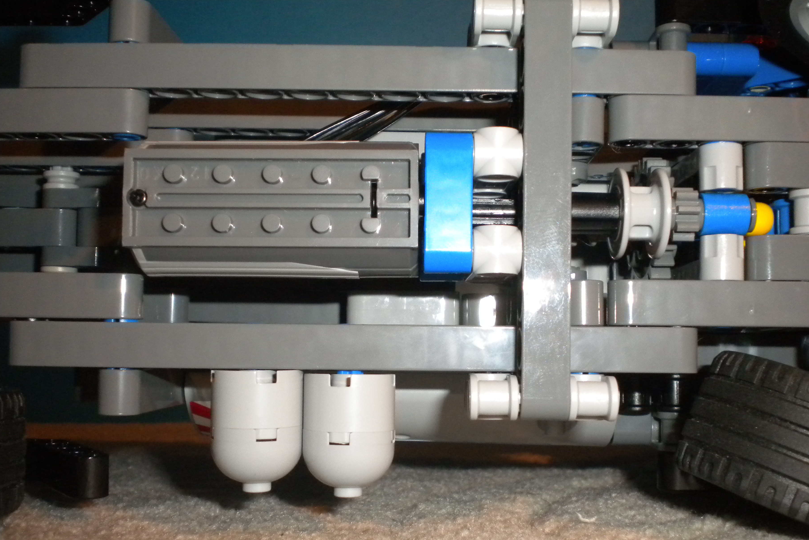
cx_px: 406
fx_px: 966
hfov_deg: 45.4
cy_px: 302
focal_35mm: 43
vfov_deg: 31.2
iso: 400
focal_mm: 7.4
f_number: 4.9
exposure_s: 1/30
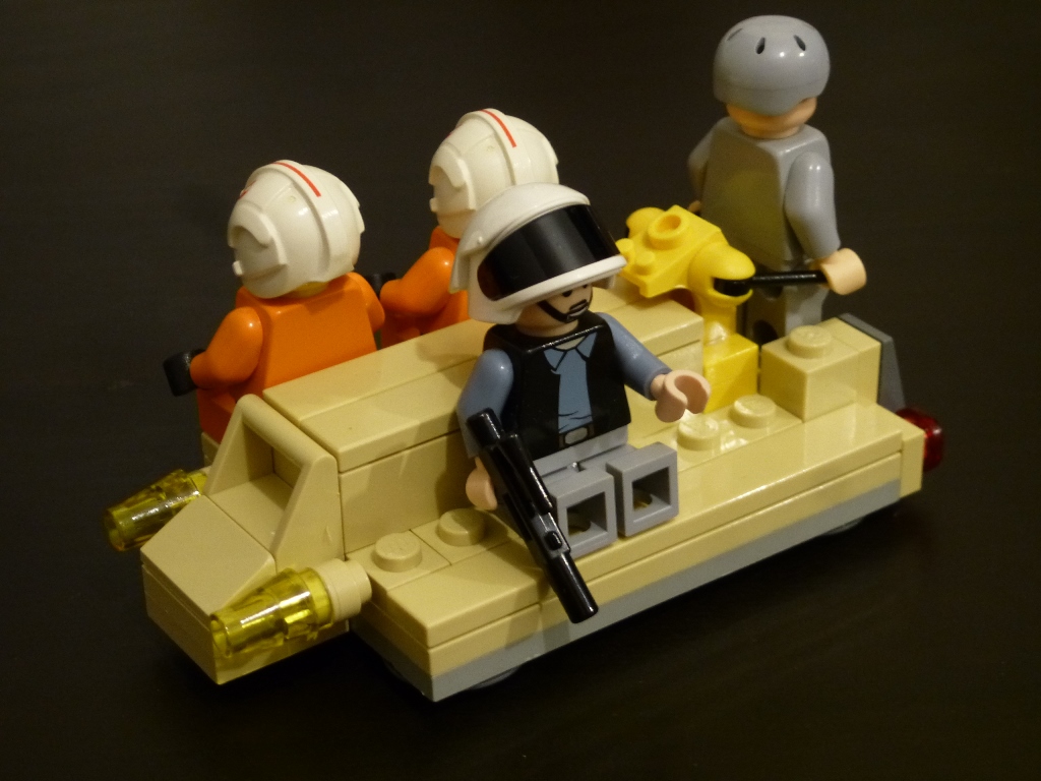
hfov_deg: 25.7
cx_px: 520
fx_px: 2286
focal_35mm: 76
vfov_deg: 19.4
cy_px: 390
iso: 400
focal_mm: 13.6
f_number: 4.7
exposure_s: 1/4
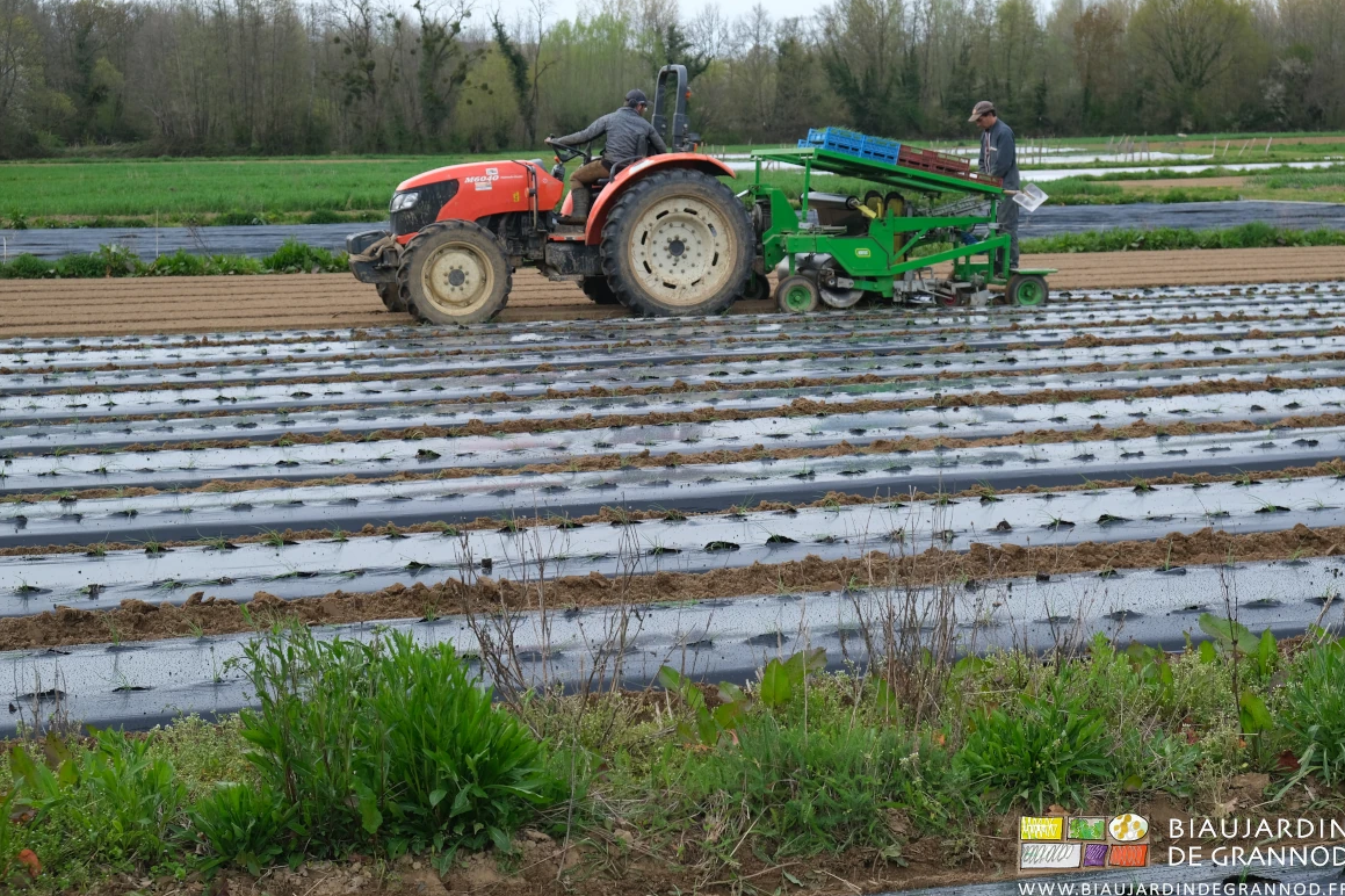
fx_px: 2166
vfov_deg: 23.4
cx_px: 664
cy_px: 441
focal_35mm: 58
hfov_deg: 34.5
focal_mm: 37.4
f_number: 5.6
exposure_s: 1/240
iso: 160
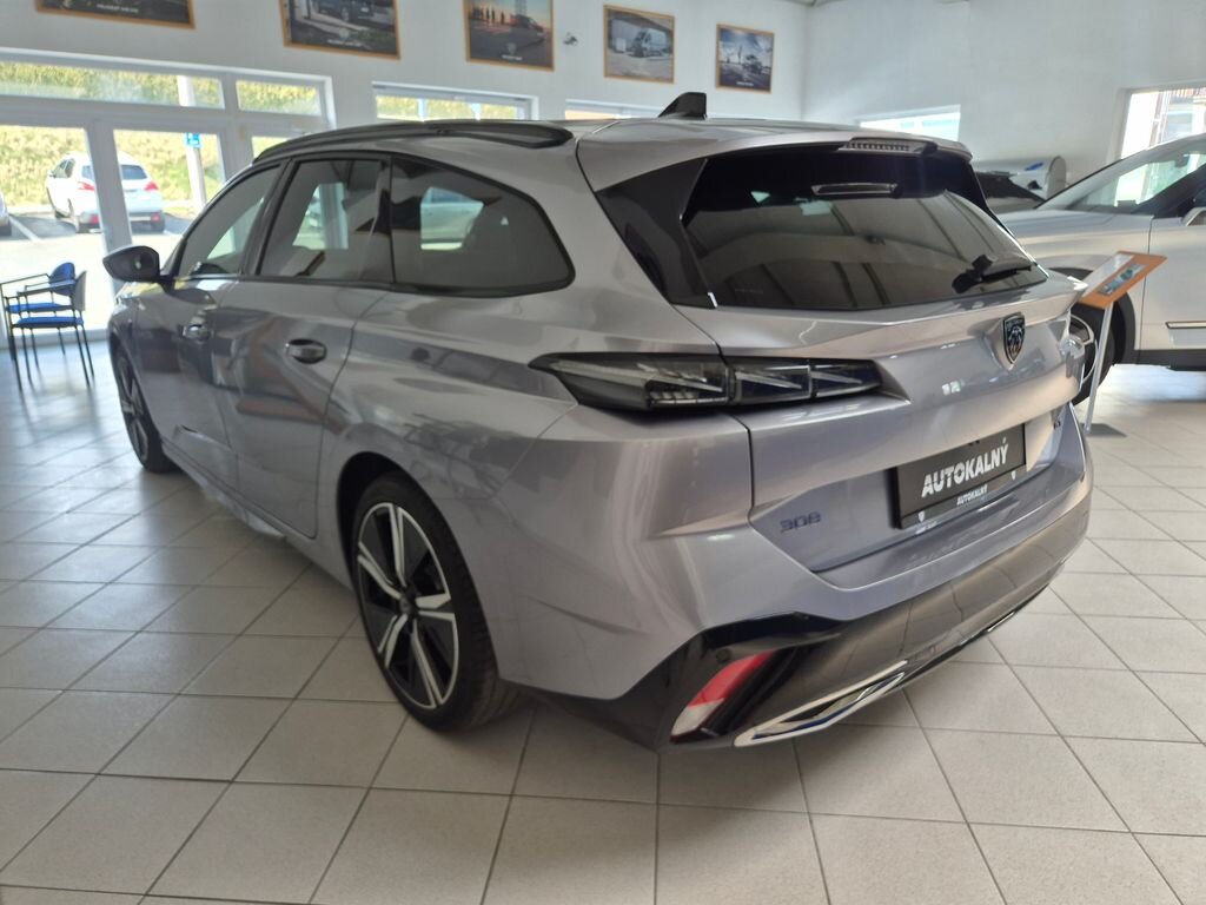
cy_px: 452
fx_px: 801
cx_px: 603
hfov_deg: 73.9
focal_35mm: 23
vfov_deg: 58.9
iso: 100
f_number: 1.8
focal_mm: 5.4
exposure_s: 1/180
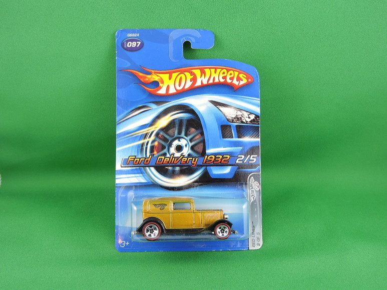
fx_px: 335
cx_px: 194
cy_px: 145
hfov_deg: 60.0
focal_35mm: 30
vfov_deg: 46.8
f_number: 3.5
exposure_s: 1/30
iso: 125
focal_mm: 5.4
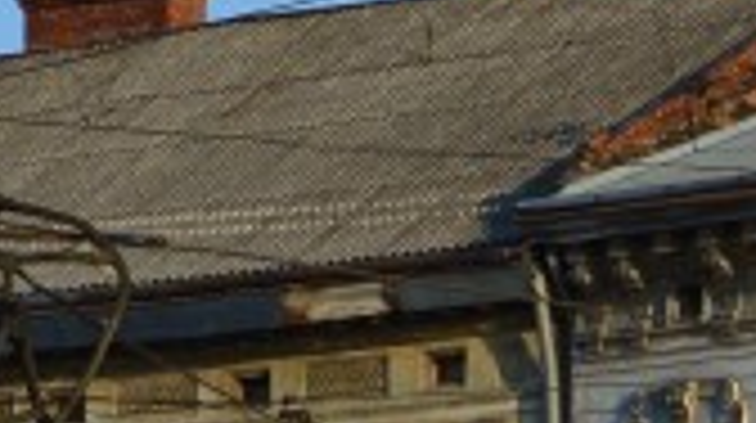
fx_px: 11252
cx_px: -1026
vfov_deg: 2.1
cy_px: 1166
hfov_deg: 3.8
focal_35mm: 562
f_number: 9
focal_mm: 50
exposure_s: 1/640
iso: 400
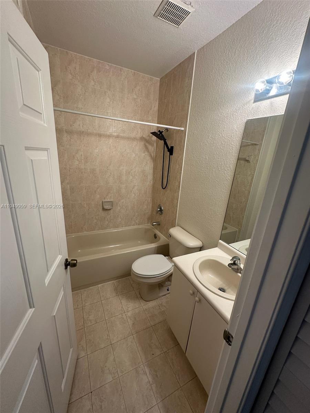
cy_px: 206
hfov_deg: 85.7
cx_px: 155
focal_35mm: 14
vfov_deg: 102.1
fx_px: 167
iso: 200
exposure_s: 1/120
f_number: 2.2
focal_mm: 2.22
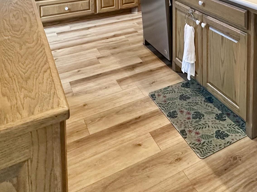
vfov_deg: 30.1
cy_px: -56
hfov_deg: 48.2
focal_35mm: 38
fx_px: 282
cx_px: 170
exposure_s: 1/60
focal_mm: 2.22
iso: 320
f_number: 2.2
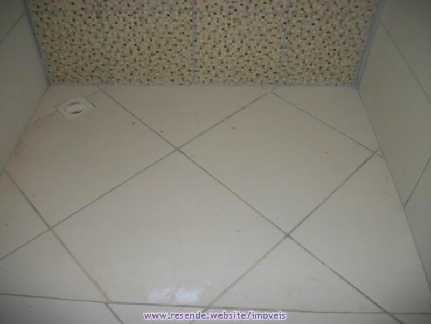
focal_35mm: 32
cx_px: 216
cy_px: 162
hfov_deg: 56.8
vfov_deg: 44.2
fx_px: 398
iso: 80
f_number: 2.9
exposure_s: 1/60
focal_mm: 5.7
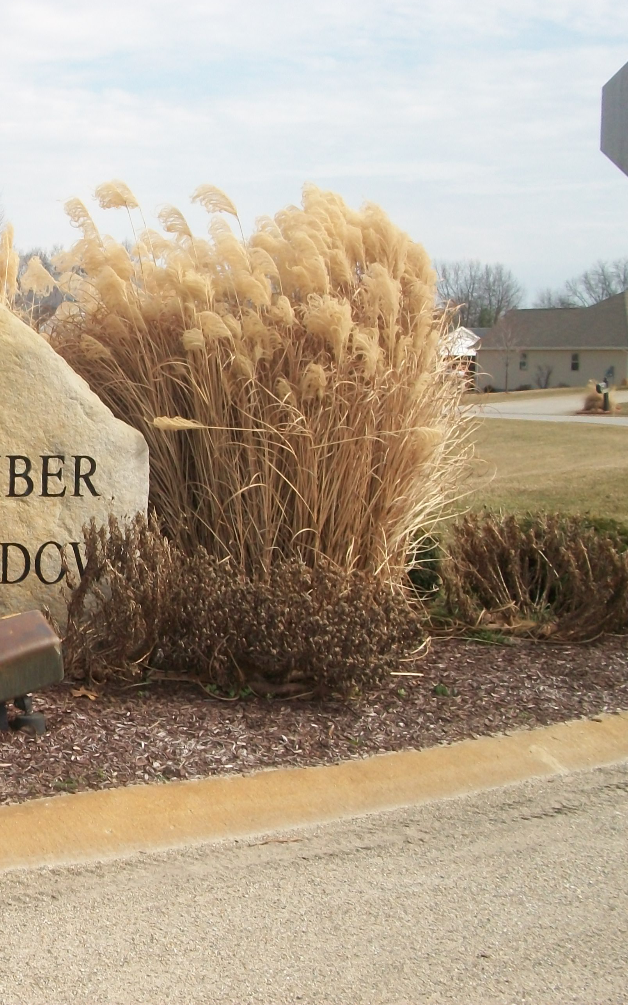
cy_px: 499
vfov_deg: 34.0
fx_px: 1643
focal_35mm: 60
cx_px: -34
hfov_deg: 20.8
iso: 80
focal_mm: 7.1
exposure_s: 1/250
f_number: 6.3
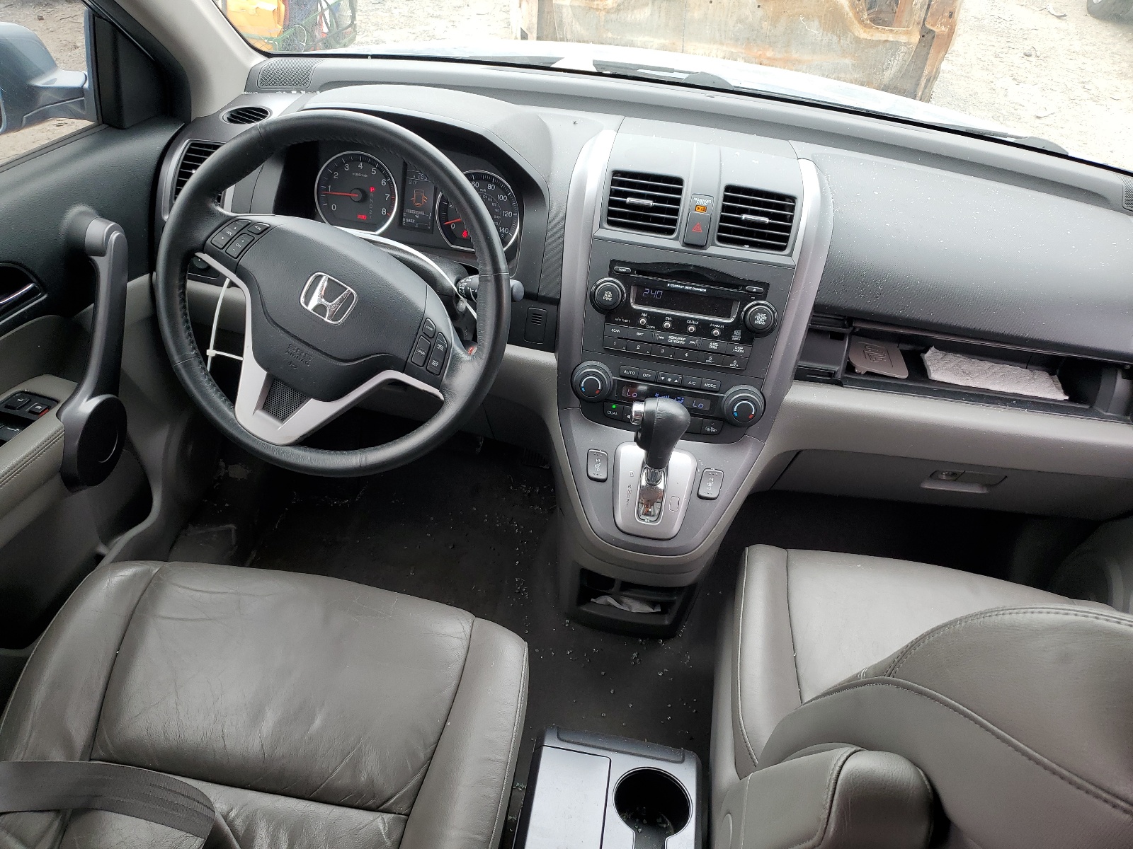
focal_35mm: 26
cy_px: 424
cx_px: 566
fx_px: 851
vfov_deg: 53.1
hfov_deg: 67.3
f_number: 1.5
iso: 50
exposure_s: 1/263
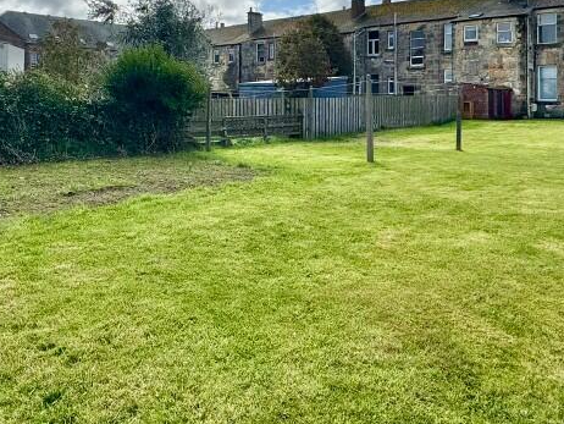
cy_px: 93
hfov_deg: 58.2
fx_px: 505
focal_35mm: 31
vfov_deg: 43.6
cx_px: 254
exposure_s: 1/3717
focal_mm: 2.22
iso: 40
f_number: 2.2
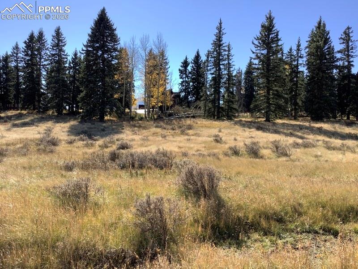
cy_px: 134
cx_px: 179
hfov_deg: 58.4
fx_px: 321
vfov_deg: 45.4
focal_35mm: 31
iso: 25
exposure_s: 1/769
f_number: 2.4
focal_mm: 3.3
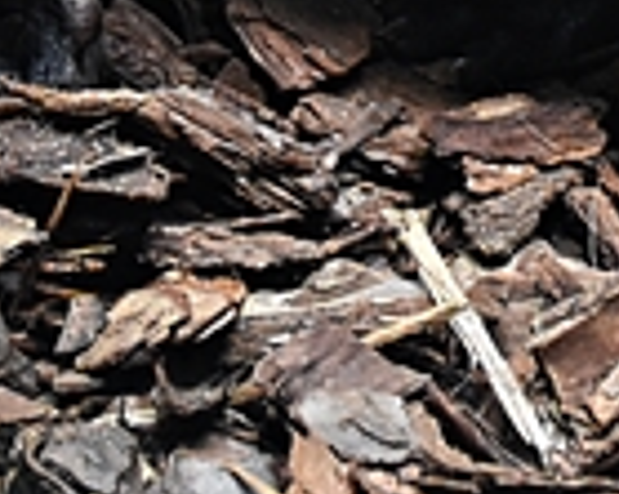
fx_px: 6462
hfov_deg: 5.5
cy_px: -870
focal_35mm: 353
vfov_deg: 4.3
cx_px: 748
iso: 1800
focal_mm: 34
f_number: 4.2
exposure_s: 1/60
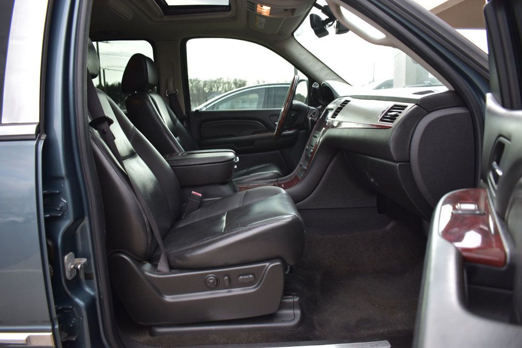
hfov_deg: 67.4
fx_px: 391
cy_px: 174
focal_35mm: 27
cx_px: 261
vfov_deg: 47.9
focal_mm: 18
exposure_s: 1/200
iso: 200
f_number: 3.5
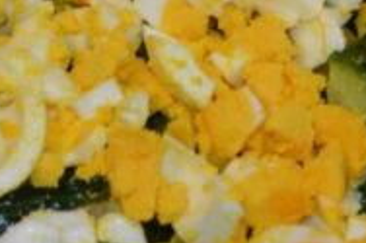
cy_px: -15
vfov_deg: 6.8
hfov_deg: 10.2
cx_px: 183
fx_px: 2042
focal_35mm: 201
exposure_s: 1/60
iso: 800
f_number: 5
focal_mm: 36
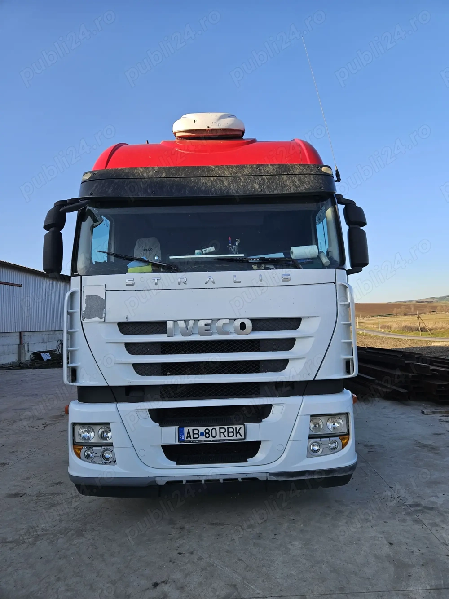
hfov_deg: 58.9
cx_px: 224
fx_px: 398
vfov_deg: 73.9
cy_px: 300
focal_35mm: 23
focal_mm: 5.4
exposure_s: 1/736
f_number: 1.8
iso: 25
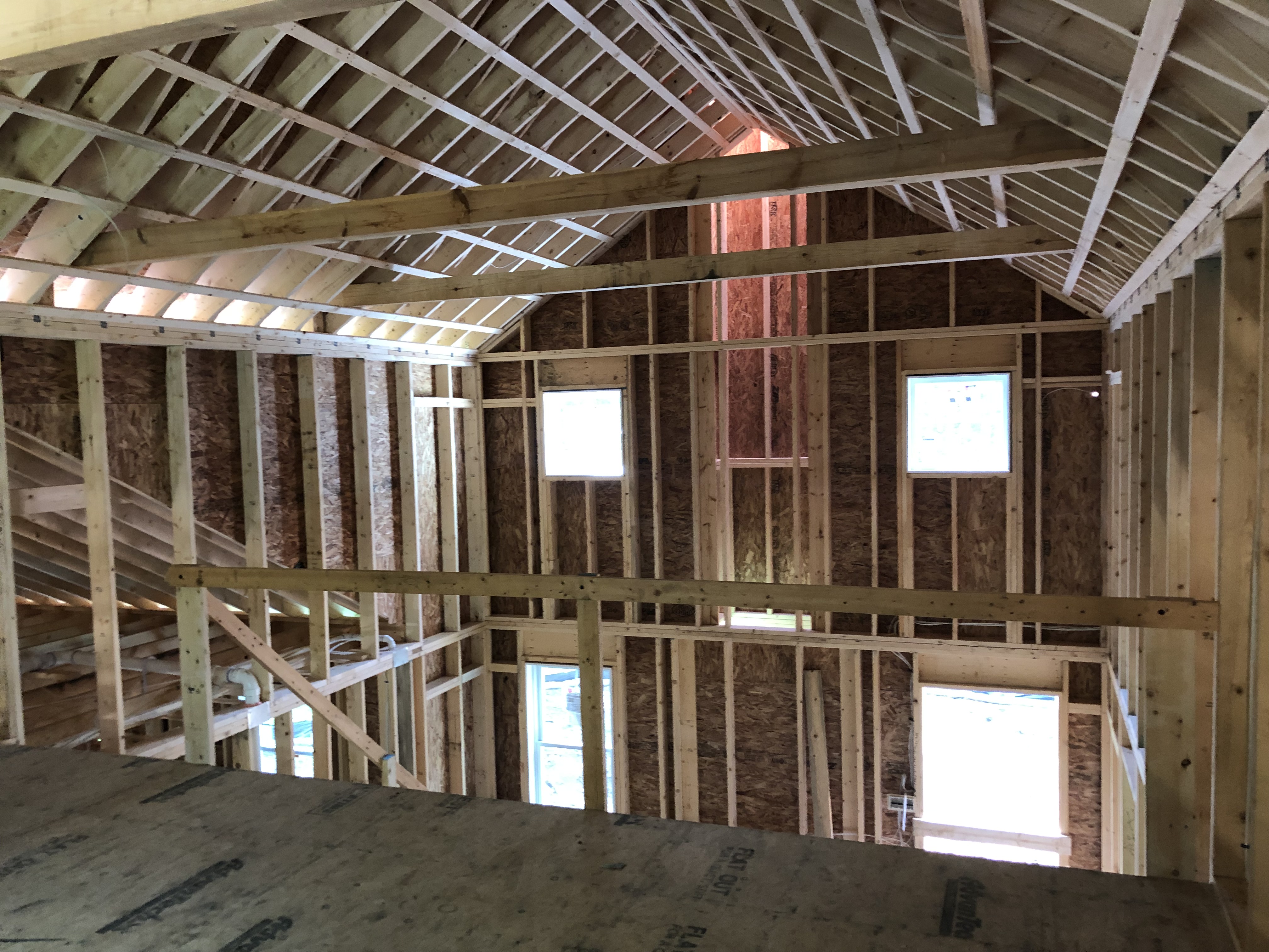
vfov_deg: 49.7
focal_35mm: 28
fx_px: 1026
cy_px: 476
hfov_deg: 63.4
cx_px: 634
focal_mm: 3.99
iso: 80
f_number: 1.8
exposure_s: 1/15
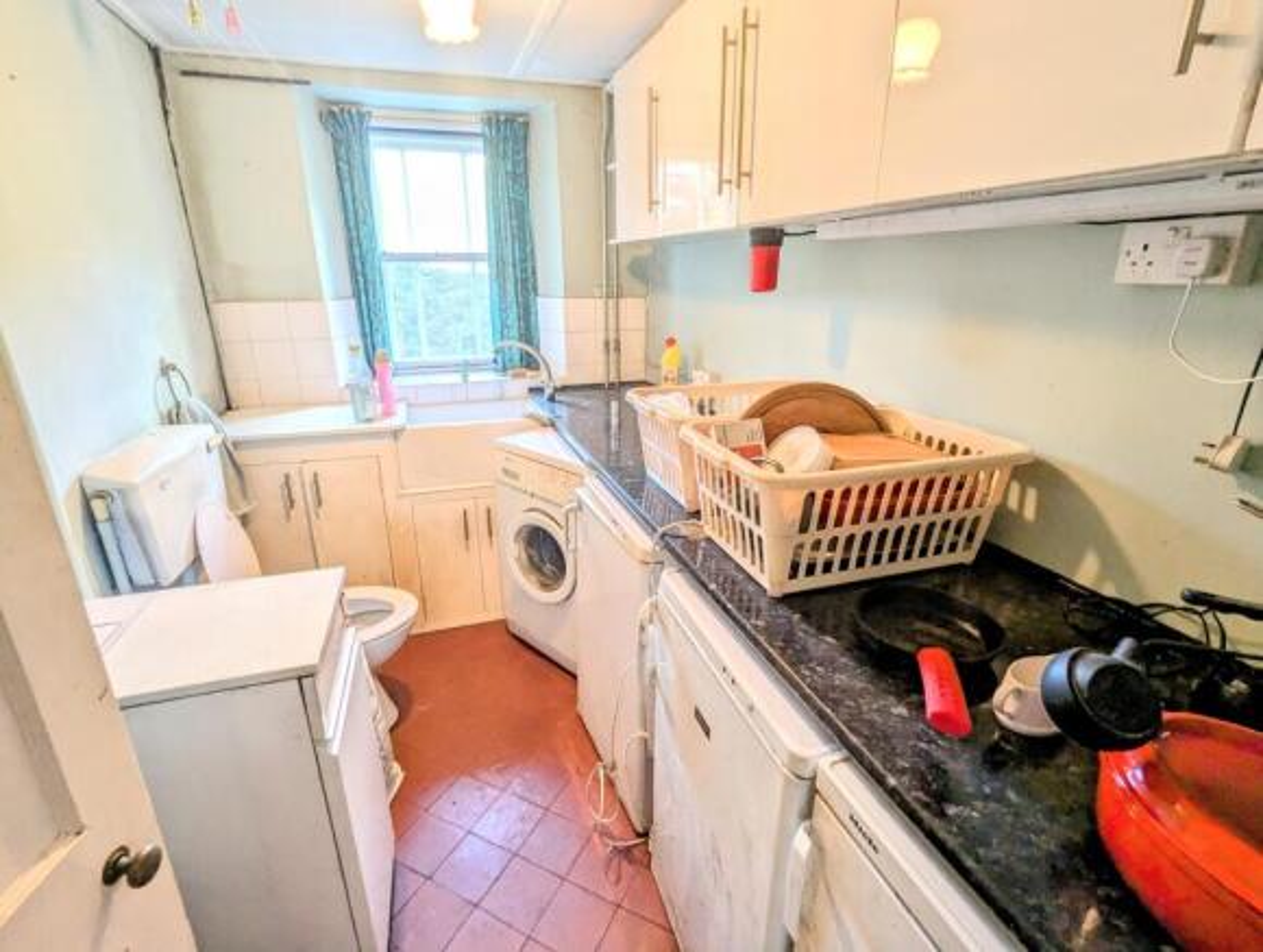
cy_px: 476
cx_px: 632
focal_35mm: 16
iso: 168
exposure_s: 1/33.3
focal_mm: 2.35
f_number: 2.2
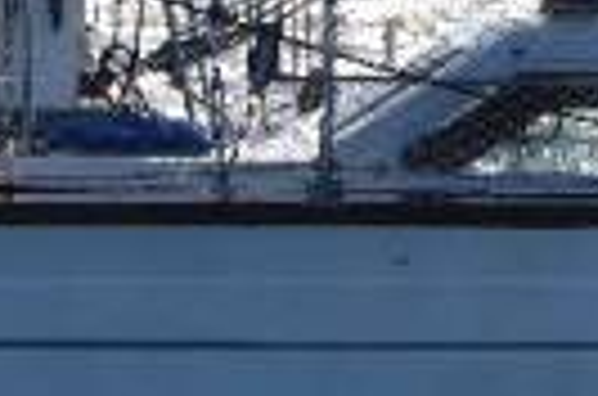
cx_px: 1488
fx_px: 20002
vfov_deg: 1.1
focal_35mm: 1207
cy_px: -585
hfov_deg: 1.7
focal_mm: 200
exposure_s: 1/640
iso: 250
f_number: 13
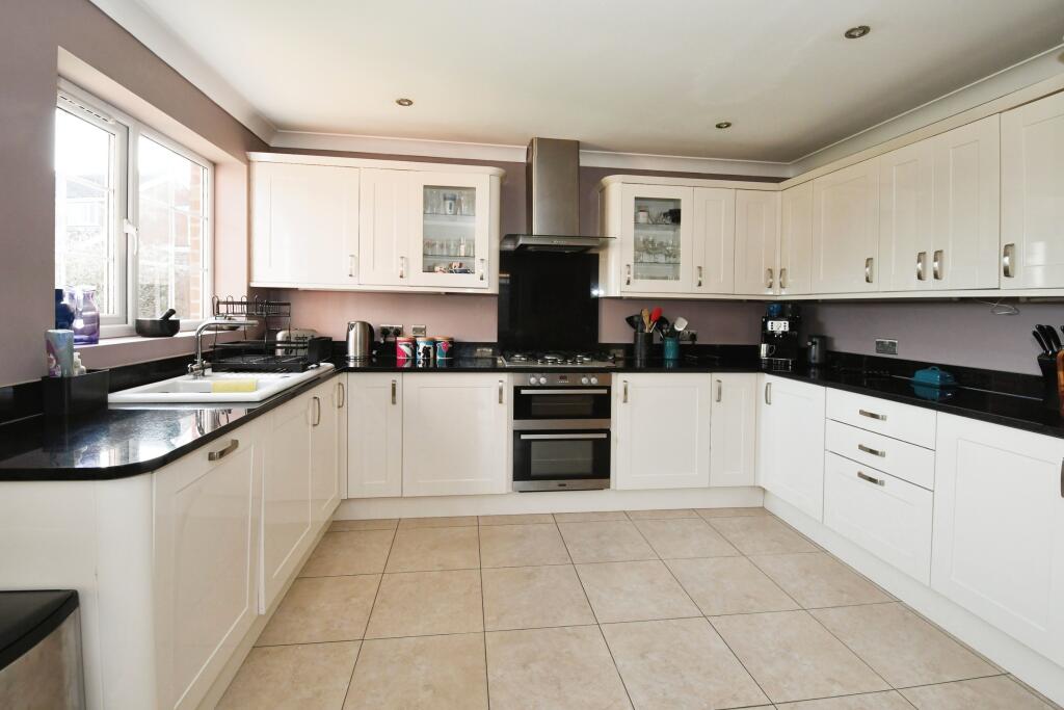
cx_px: 532
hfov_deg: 100.4
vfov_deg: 77.3
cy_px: 355
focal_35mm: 15
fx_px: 443
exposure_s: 1/60
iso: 800
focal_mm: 10
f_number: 7.1
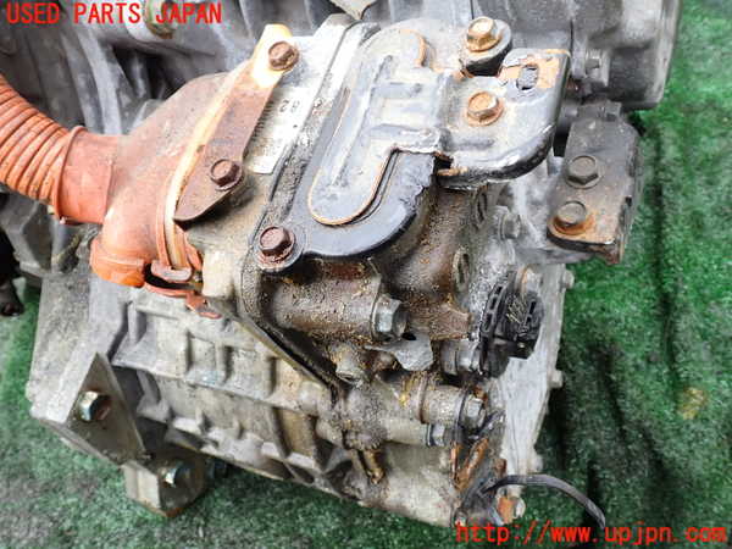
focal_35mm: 30
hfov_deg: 60.0
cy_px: 274
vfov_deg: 46.8
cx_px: 366
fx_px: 634
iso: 100
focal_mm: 5.4
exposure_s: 1/80
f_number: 3.2
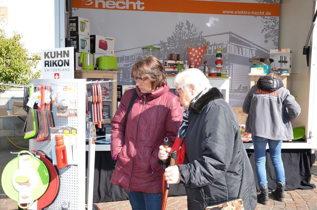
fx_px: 343
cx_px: 158
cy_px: 105
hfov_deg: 49.6
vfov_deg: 34.1
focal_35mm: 39
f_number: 4.5
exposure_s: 1/200
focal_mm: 26
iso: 100
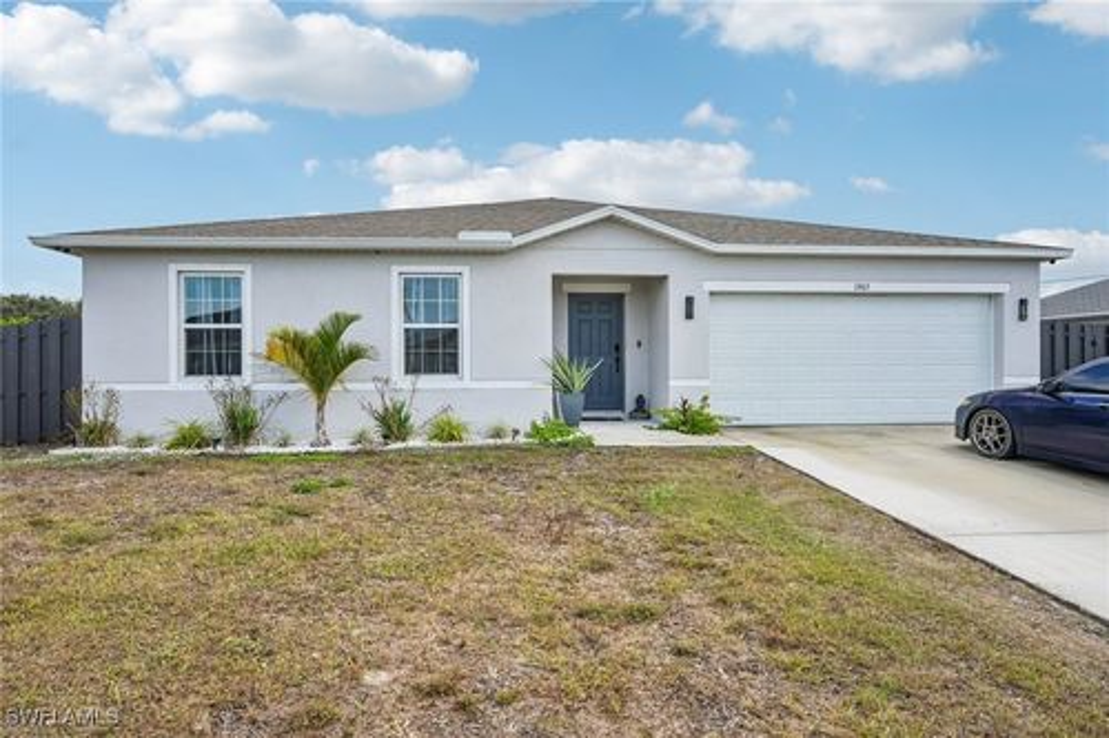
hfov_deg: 79.9
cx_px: 554
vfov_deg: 58.3
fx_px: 662
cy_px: 369
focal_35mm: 22
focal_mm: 21.5
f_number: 8
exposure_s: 1/1000
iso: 400
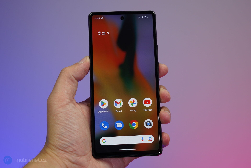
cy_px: 84
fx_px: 349
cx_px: 126
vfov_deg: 27.0
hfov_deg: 39.6
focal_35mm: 50
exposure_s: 1/160
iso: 640
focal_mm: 50
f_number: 7.1
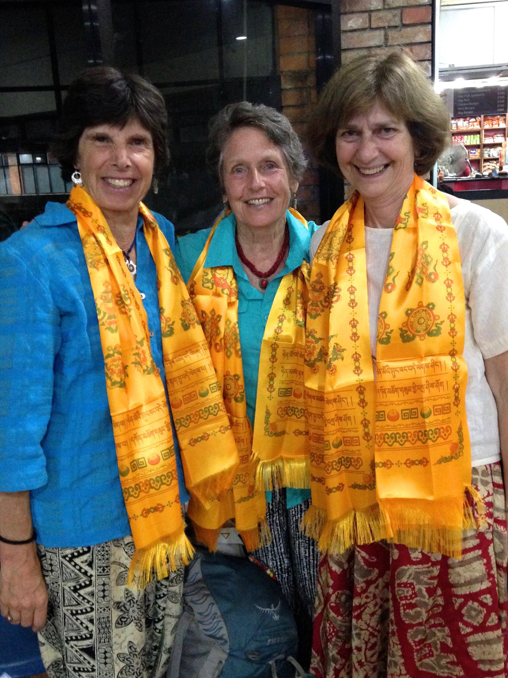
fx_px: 744
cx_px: 289
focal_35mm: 38
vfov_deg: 48.9
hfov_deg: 37.6
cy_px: 316
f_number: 2.4
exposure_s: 1/15
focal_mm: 4.12
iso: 400
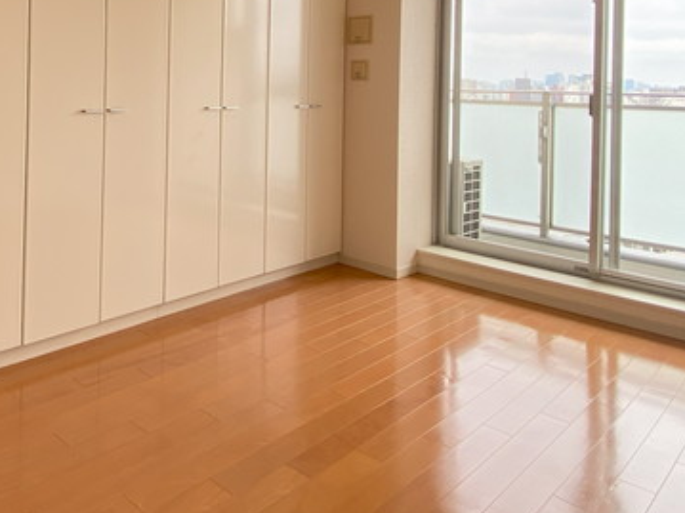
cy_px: 86
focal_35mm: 29
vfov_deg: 45.2
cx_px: 233
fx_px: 574
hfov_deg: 60.3
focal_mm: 1.54
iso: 20
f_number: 2.4
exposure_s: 1/168
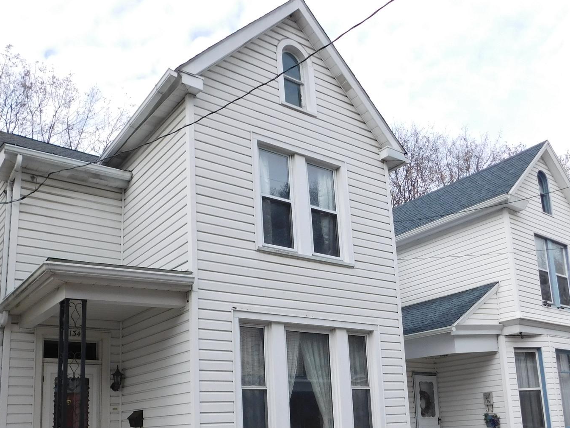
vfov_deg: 39.5
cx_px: 290
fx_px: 576
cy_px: 324
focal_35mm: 35
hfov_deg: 52.6
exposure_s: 1/500
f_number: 3
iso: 125
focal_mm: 4
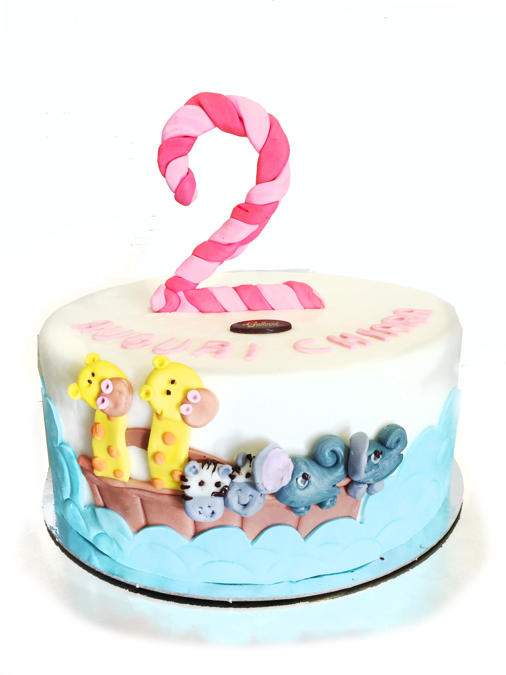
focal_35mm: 29
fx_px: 565
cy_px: 338
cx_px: 253
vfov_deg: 61.7
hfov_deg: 48.2
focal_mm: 4.15
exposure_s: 1/100
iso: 40
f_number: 2.2
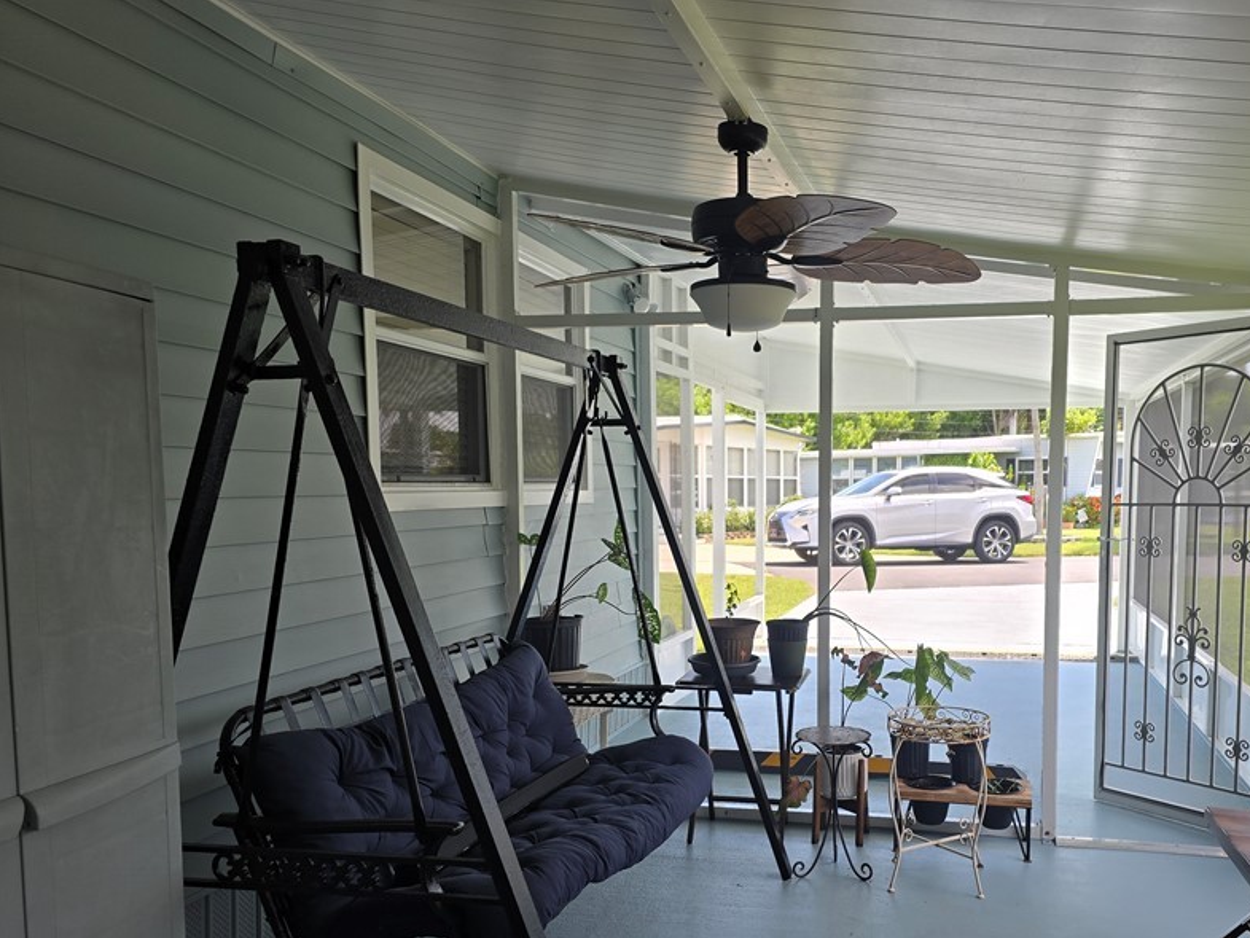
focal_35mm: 30
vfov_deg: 46.4
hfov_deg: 59.1
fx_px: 1083
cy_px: 583
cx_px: 787
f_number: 1.7
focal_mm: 6.3
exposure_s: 1/180
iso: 20
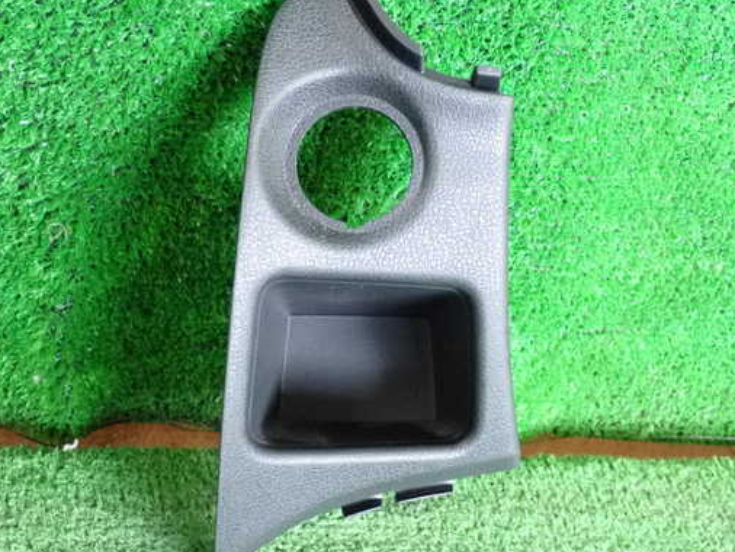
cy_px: 282
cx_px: 369
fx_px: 1360
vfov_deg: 22.9
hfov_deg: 30.3
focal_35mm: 64
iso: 2000
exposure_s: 1/125
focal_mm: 9.65
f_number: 3.3
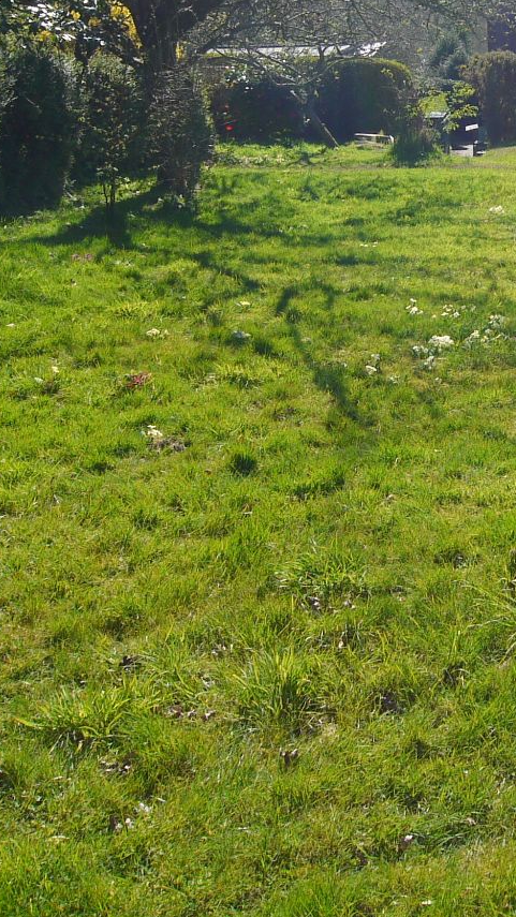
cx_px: 551
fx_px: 1143
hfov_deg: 24.0
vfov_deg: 41.8
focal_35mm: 47
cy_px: 186
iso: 100
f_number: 7.1
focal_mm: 9
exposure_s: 1/400
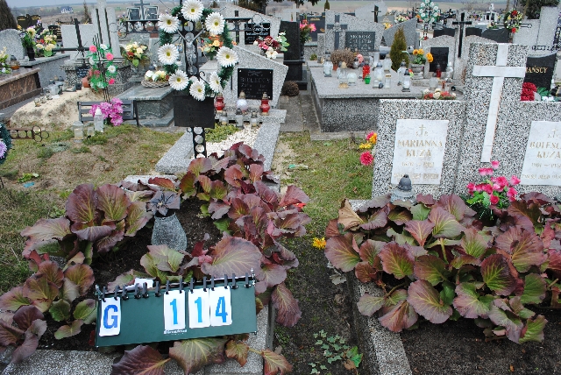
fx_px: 421
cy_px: 188
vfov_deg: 48.0
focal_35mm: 27
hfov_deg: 67.3
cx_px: 280
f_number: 6.3
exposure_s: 1/160
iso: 100
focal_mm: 18
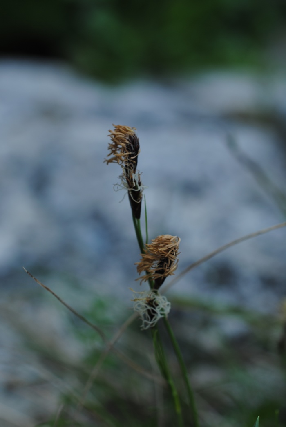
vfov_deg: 33.4
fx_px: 713
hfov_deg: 22.7
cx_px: 143
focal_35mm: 60
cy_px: 214
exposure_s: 1/125
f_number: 6.3
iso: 100
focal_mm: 40
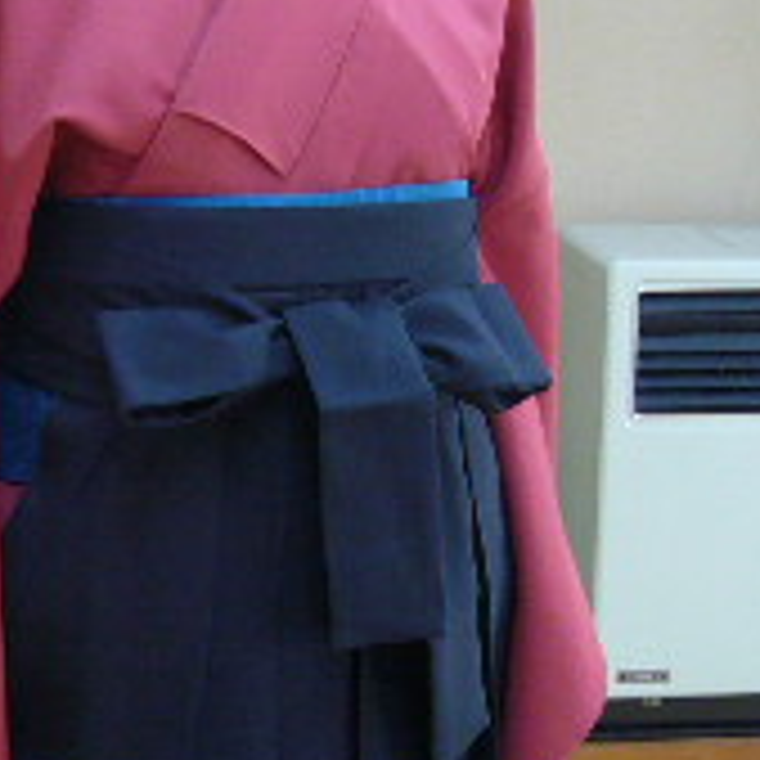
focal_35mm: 94
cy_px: 607
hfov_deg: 18.4
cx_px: 211
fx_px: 2335
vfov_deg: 18.3
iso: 160
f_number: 2.8
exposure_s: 1/15
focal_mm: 4.6
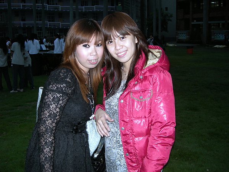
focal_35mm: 38
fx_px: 251
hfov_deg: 49.0
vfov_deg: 37.7
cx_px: 114
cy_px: 86
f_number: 2.8
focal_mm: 7.8
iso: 69
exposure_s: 1/60.1
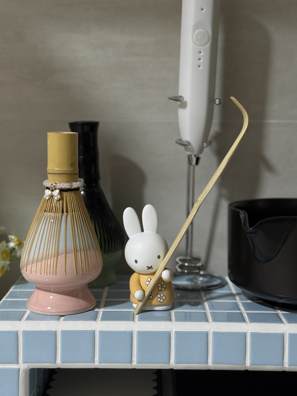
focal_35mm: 55
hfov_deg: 26.6
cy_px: 178
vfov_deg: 34.9
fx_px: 629
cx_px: 154
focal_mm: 6.76
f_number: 1.78
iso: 125
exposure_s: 1/50
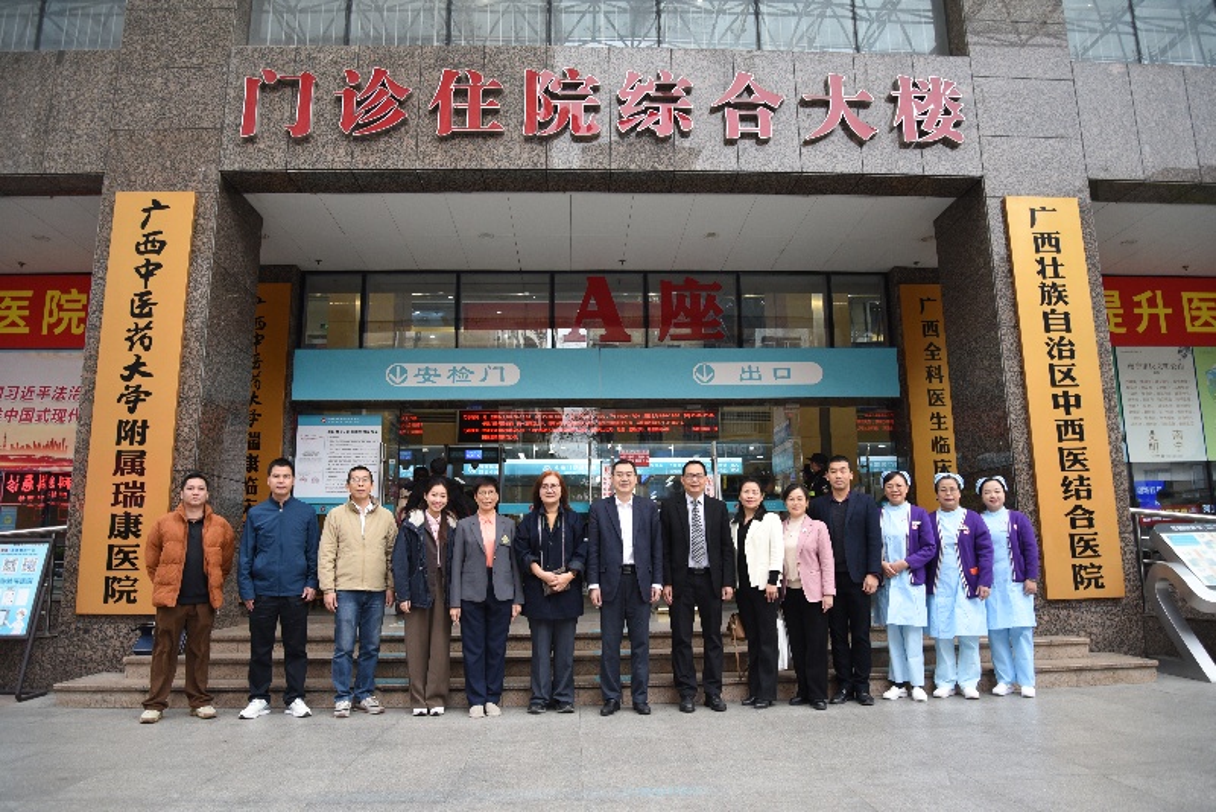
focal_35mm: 24
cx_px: 608
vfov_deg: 53.2
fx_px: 811
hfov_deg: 73.7
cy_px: 406
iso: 800
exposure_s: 1/200
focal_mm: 24
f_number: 4
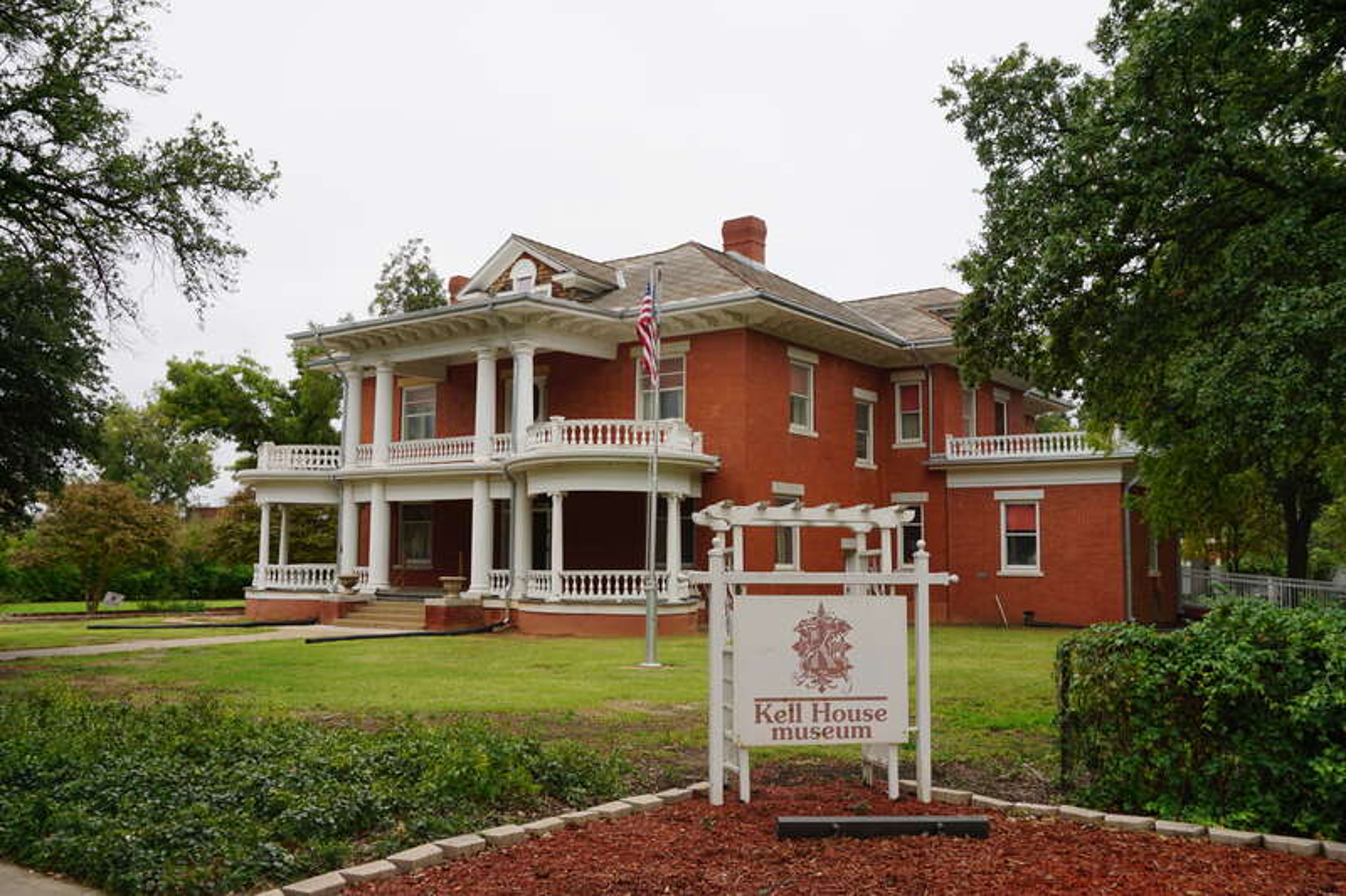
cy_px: 448
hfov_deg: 61.9
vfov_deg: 43.6
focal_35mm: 30
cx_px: 673
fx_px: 1121
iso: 100
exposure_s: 1/100
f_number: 8
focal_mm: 20
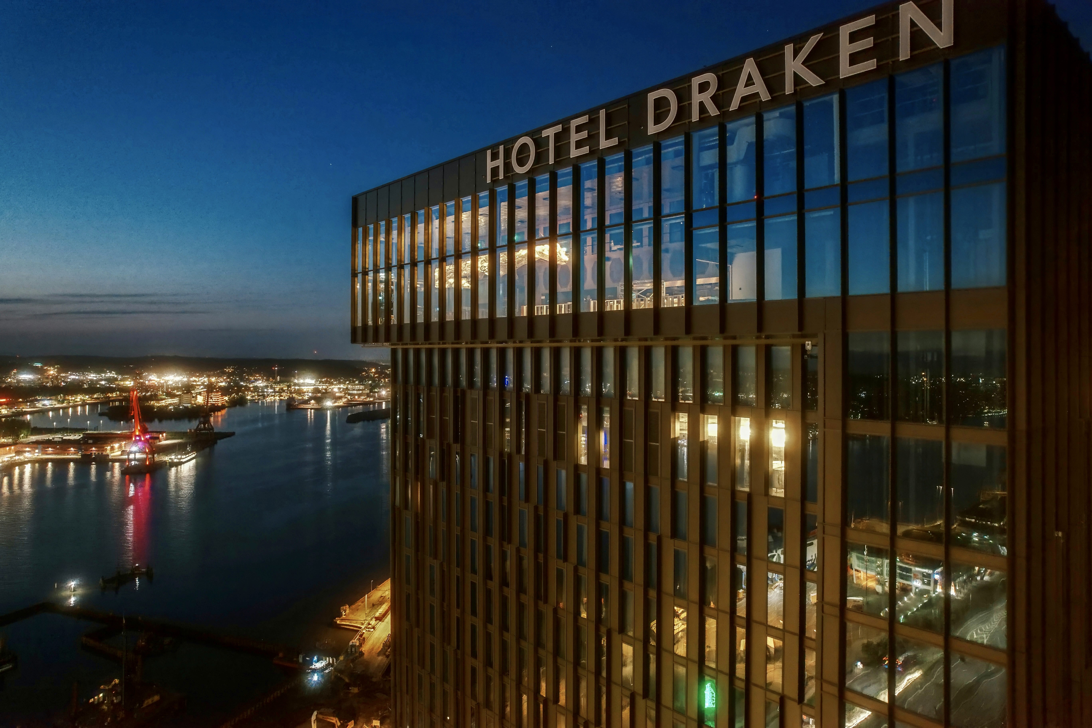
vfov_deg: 57.2
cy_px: 364
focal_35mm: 22
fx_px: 667
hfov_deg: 78.6
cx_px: 546
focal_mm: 8.38
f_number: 2.8
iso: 1930
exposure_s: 1/3
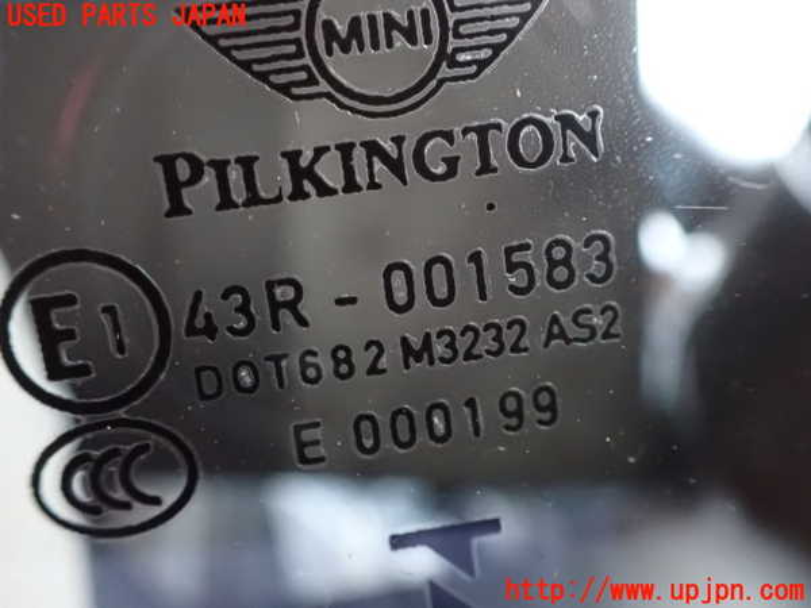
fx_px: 703
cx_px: 406
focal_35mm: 30
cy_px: 304
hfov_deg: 60.0
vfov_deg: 46.8
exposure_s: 1/25
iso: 1600
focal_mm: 5.4
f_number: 2.3
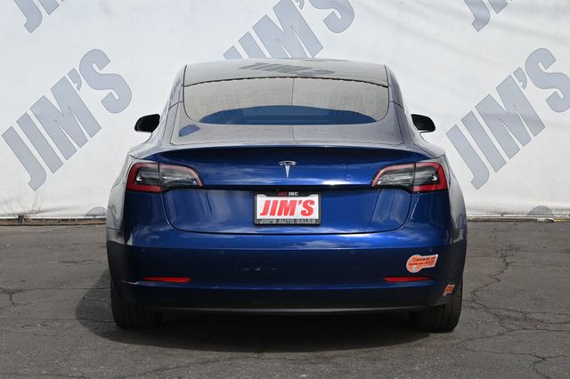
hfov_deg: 27.0
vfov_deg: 18.2
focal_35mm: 75
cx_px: 285
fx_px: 1187
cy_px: 190
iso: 140
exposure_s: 1/250
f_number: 6.3
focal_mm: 50
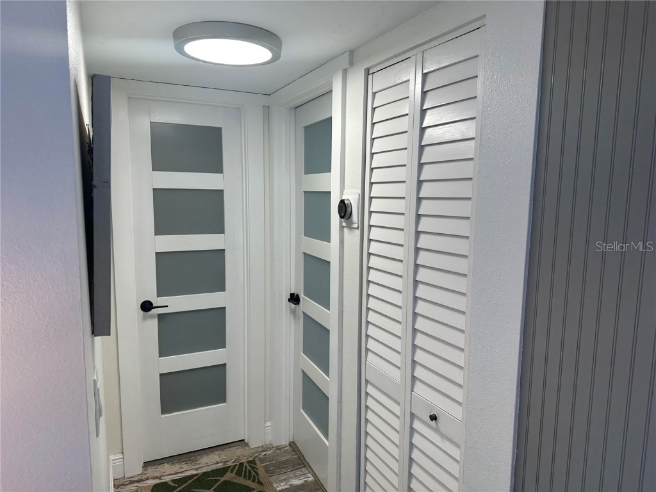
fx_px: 455
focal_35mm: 24
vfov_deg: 56.8
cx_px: 328
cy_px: 246
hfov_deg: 71.6
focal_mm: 6.86
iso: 64
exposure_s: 1/120
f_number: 1.78
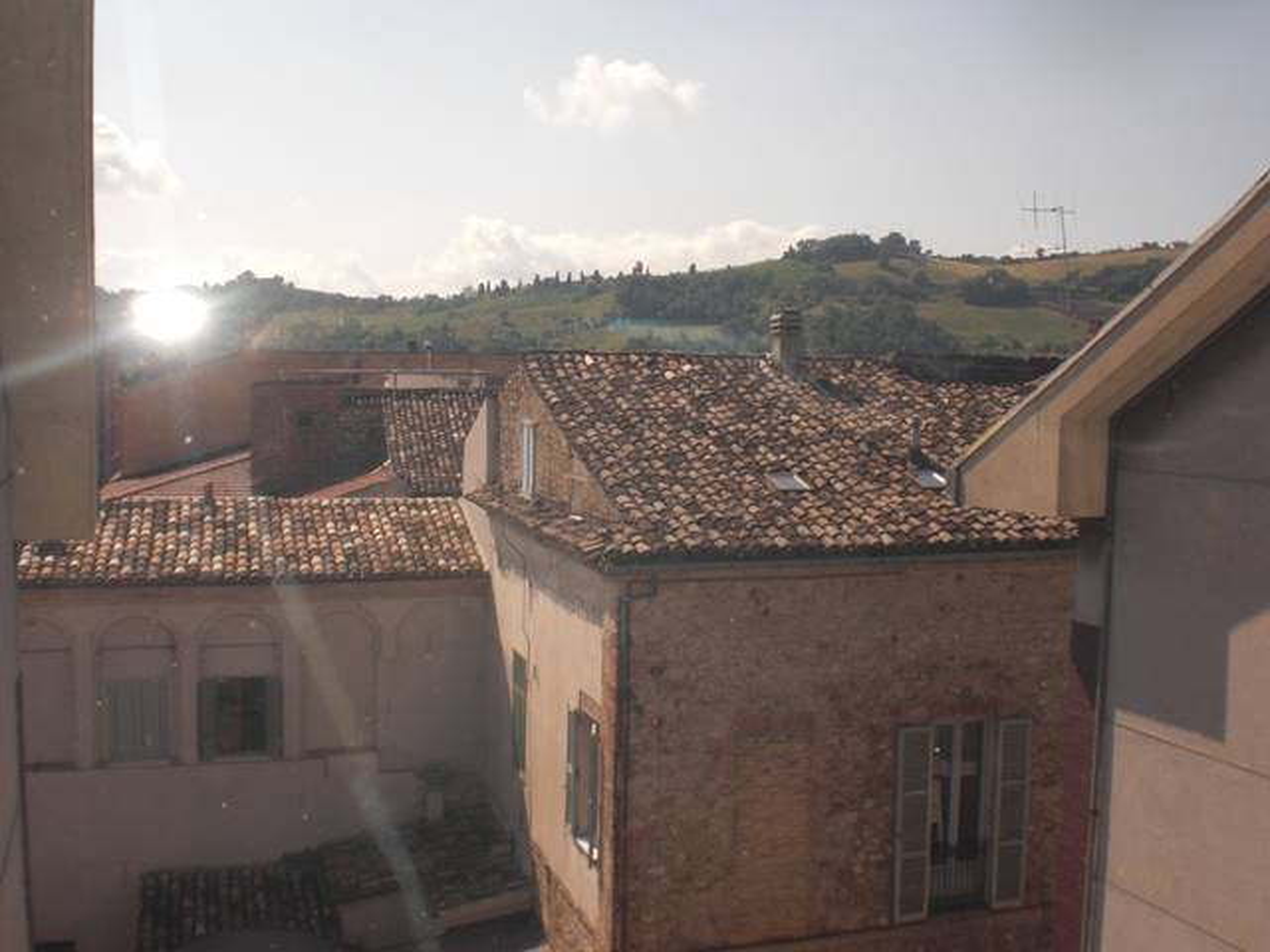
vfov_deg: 37.7
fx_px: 1394
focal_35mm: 38
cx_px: 635
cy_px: 476
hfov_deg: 49.0
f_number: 5.6
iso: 64
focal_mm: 6.3
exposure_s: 1/400
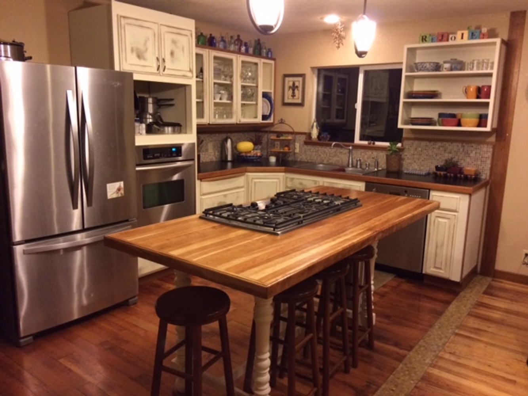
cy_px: 198
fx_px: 442
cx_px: 264
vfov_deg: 48.2
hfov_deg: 61.7
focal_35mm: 29
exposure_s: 1/15
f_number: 2.2
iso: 320
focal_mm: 4.15
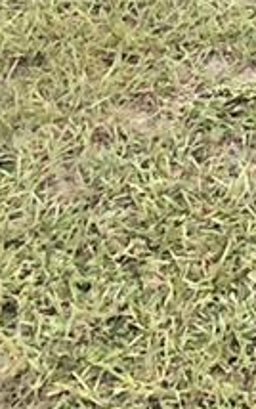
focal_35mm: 95
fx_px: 1059
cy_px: -359
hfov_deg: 11.1
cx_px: 655
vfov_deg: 17.2
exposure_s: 1/2500
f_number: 2.2
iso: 40
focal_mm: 1.64
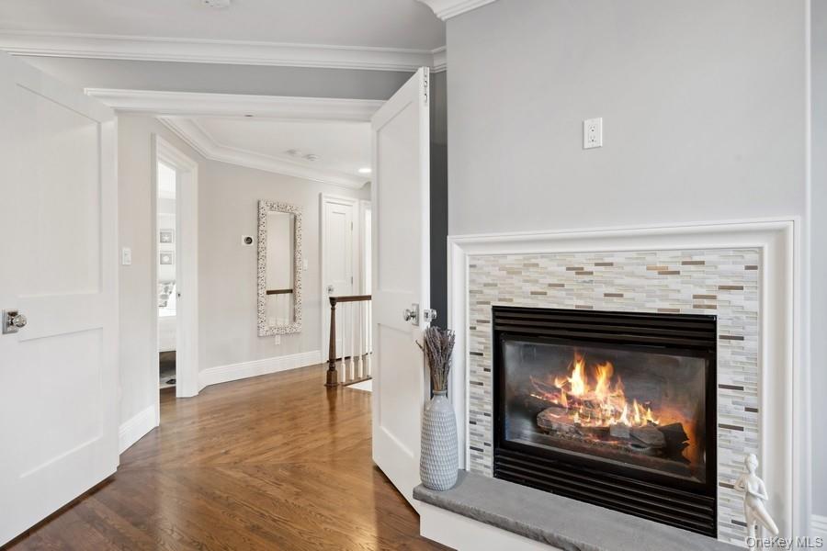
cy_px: 276
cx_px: 414
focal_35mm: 20
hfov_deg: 82.6
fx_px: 471
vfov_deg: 60.7
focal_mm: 20.5
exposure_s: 1/20
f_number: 8
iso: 400
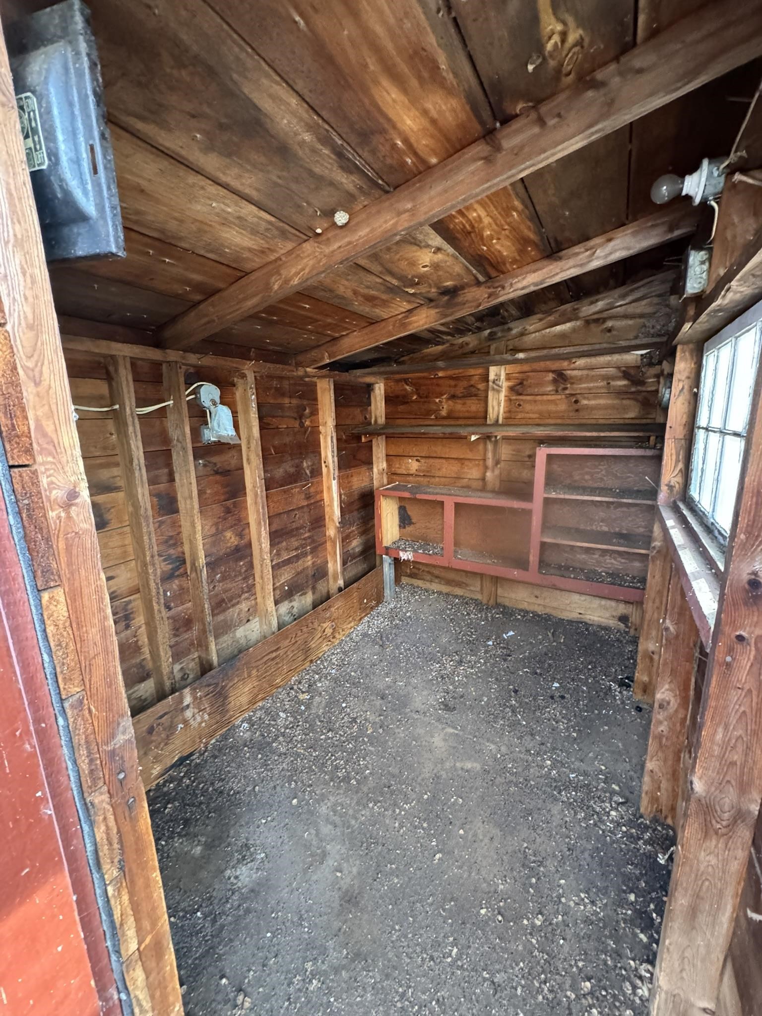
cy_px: 508
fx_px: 411
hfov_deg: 85.7
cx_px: 381
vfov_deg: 102.1
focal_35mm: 14
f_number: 2.2
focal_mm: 2.22
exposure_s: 1/60
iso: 800
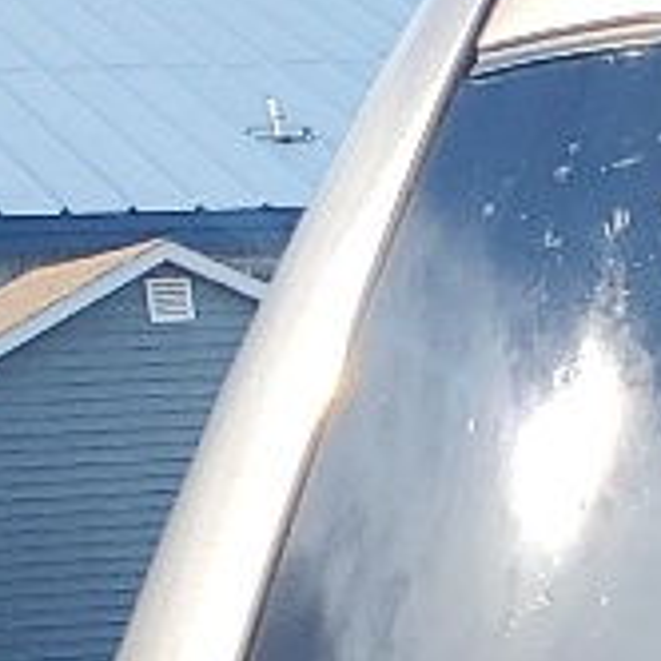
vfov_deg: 7.4
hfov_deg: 6.9
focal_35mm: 222
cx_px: 2114
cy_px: 1529
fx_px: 4796
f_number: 1.5
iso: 50
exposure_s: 1/2000
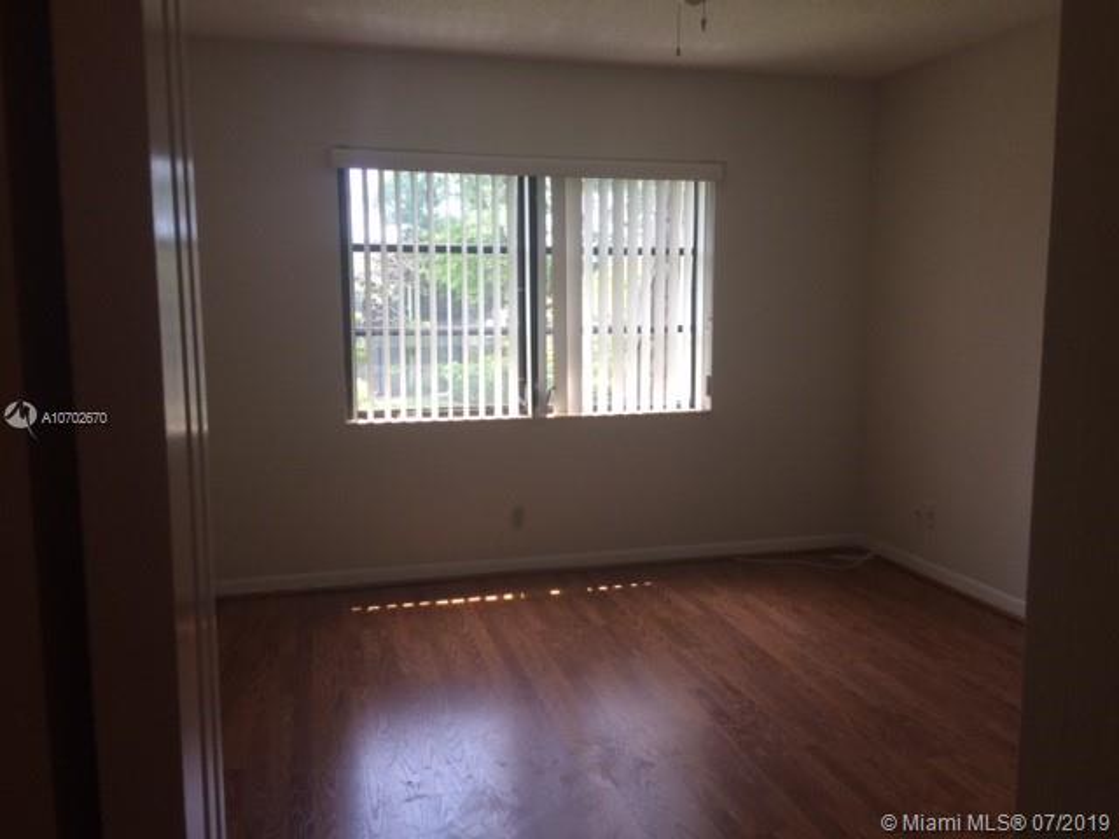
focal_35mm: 29
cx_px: 560
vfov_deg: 48.2
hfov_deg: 61.7
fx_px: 937
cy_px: 420
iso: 64
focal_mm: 4.15
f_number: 2.2
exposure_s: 1/120
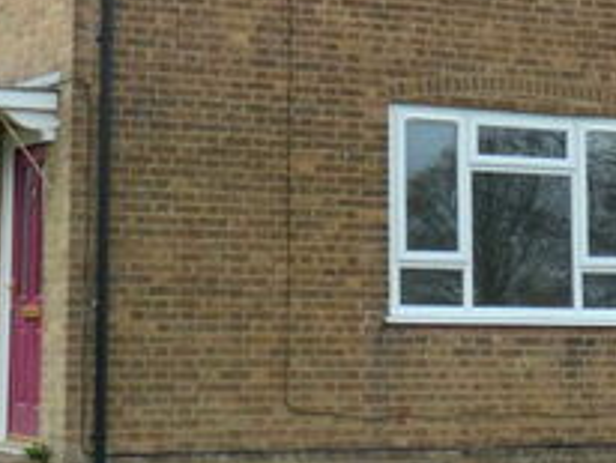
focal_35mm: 112
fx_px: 1995
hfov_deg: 17.5
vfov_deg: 13.1
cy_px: 19
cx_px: 233
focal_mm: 6
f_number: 3.4
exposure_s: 1/320
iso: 80
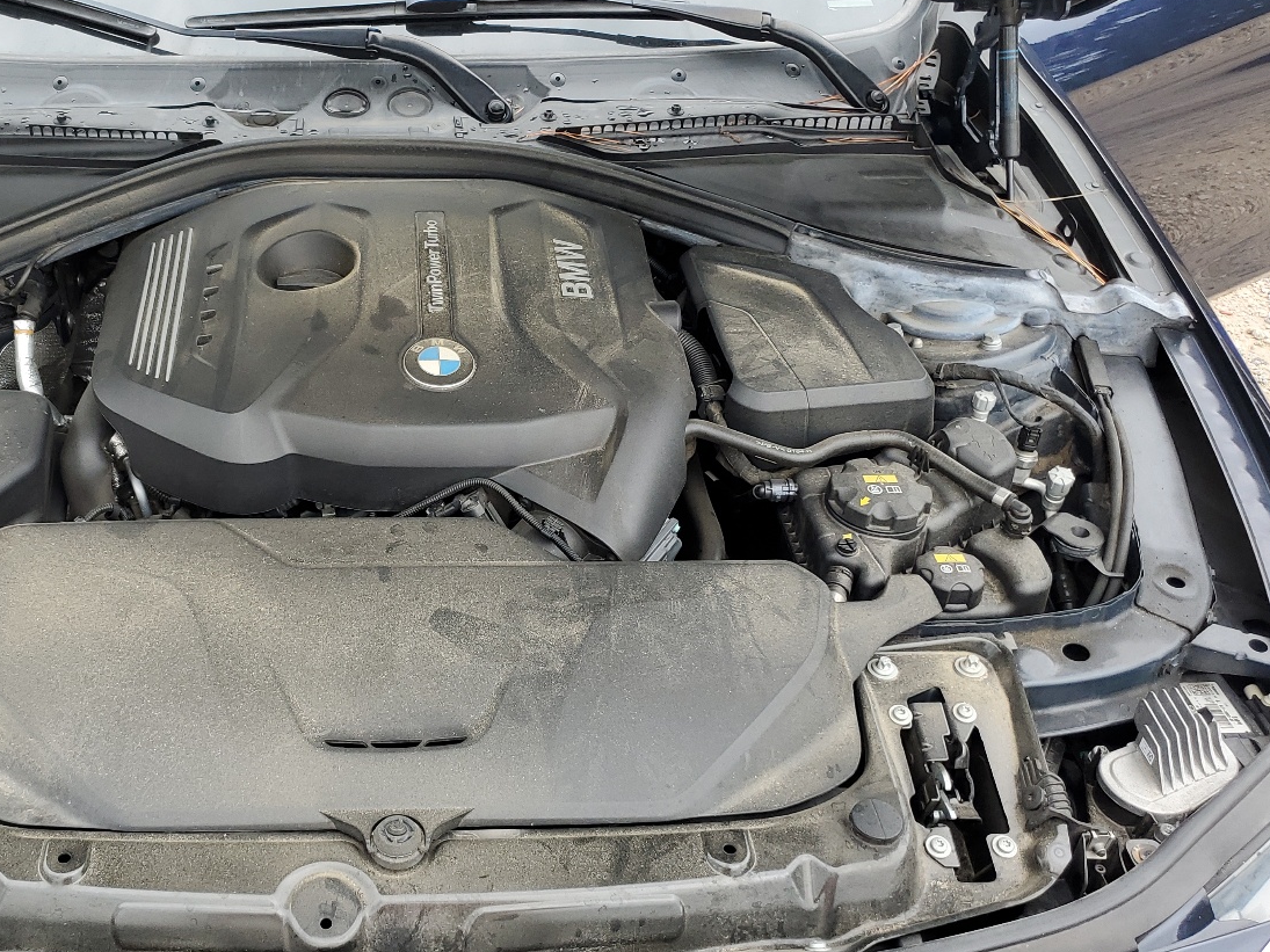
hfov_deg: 48.0
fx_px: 1394
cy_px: 530
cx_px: 397
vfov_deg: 37.7
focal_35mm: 38
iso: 50
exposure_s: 1/294
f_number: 1.5
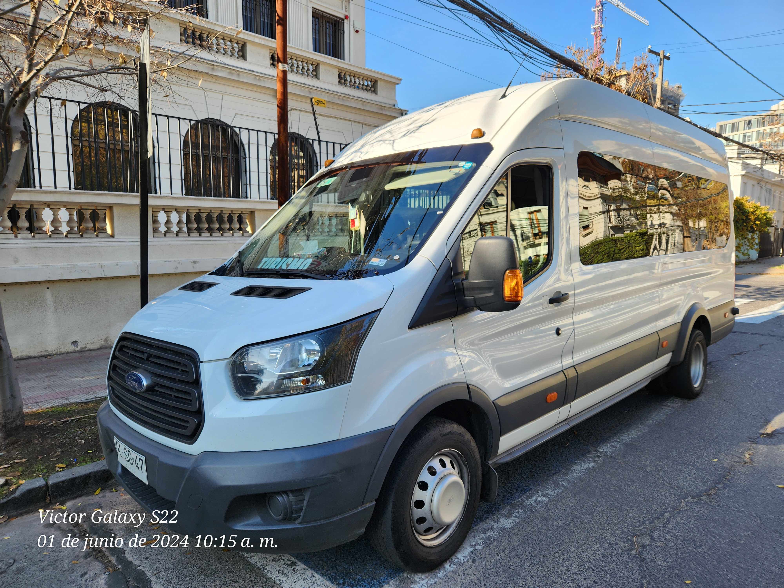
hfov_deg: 73.9
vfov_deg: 58.9
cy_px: 294
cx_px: 392
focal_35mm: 23
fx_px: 521
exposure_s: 1/475
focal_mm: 5.4
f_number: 1.8
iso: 20
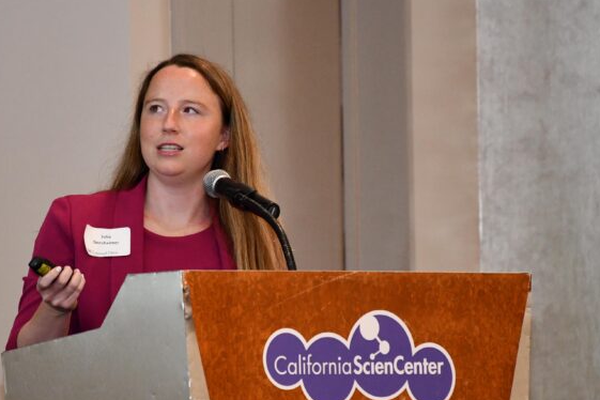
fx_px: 6383
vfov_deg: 3.6
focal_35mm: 383
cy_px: 222
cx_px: 261
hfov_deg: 5.4
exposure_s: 1/60
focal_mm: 140
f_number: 5.6
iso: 1800
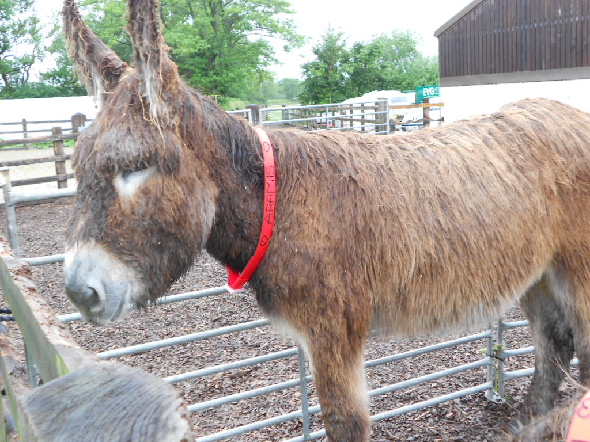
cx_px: 295
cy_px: 221
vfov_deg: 38.7
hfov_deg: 50.1
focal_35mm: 37
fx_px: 631
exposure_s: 1/30
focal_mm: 6.7
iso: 80
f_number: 3.9
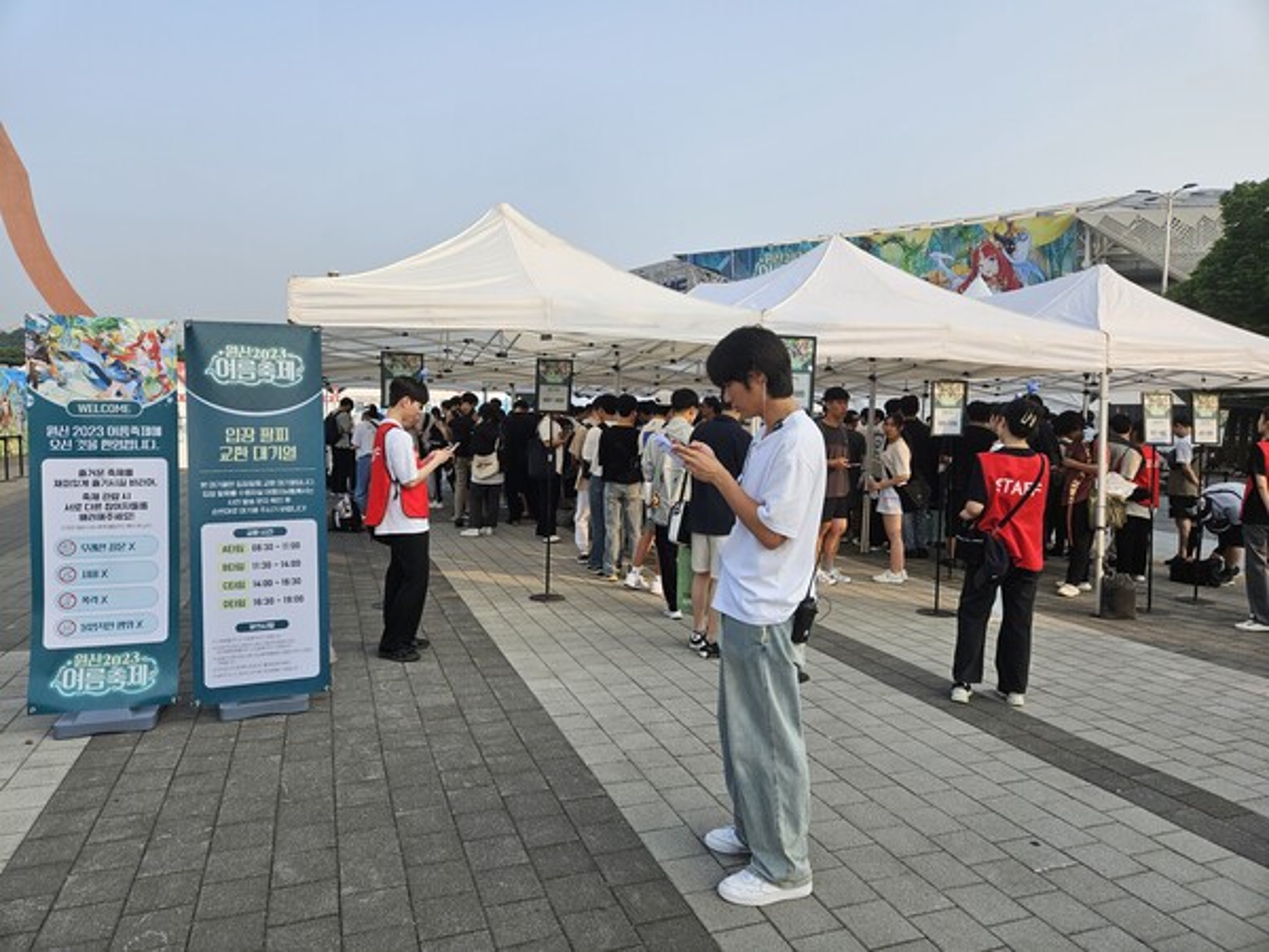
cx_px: 634
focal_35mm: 23
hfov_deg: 73.9
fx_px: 843
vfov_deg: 58.9
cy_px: 476
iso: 25
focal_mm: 5.4
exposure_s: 1/777
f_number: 1.8
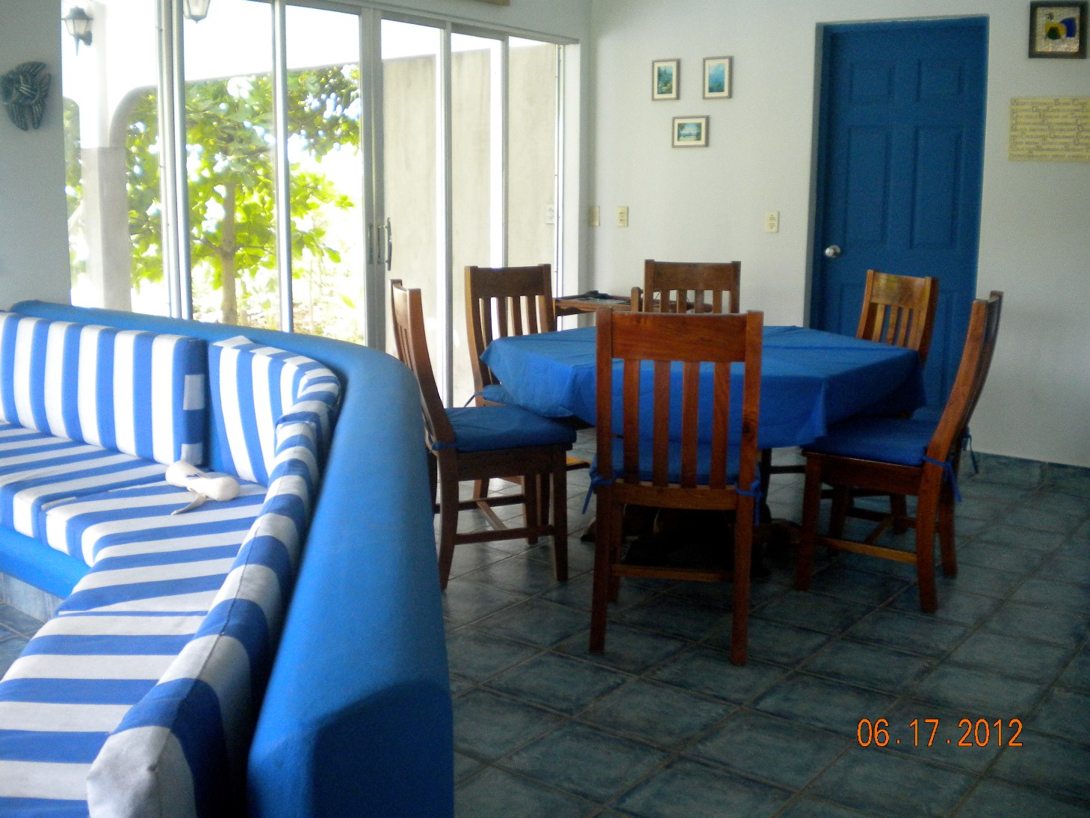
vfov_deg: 40.7
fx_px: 1102
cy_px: 409
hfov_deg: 52.6
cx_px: 545
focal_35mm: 35
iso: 364
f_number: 3.1
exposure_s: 1/61.8
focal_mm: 6.3
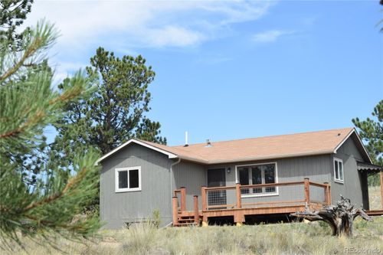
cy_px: 128
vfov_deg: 20.1
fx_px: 718
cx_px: 192
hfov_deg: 29.9
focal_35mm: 68
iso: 200
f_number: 9
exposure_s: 1/320
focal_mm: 45
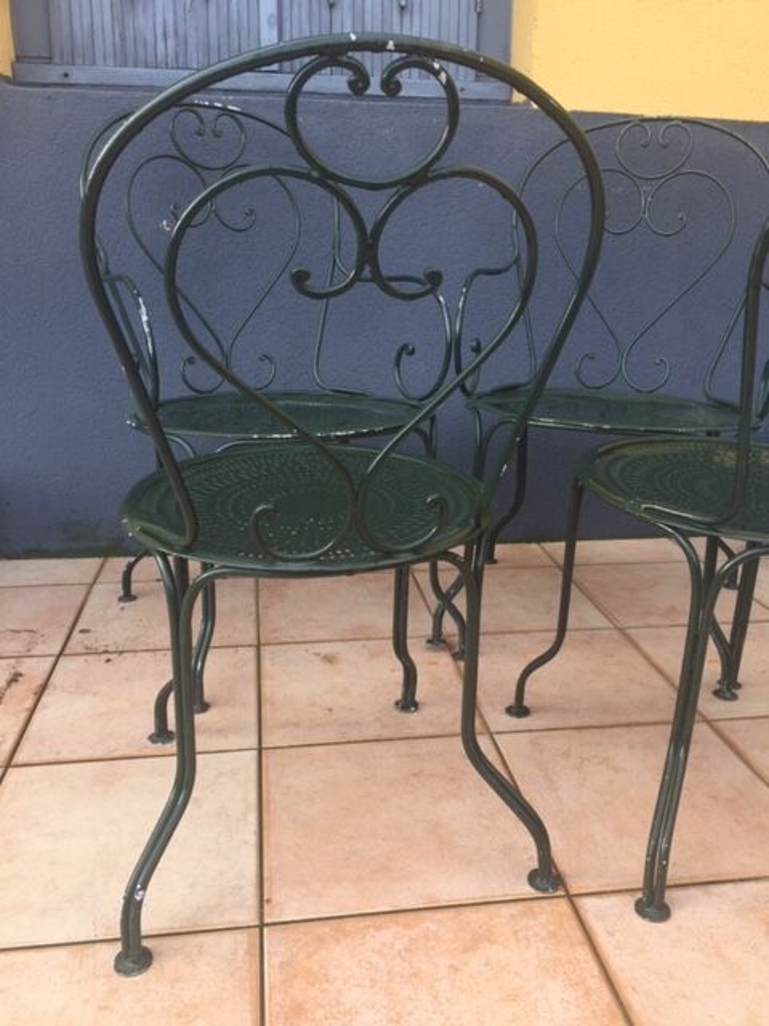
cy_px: 513
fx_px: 859
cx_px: 384
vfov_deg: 61.7
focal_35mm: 29
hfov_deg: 48.2
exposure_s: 1/123
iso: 32
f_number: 2.2
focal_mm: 4.15
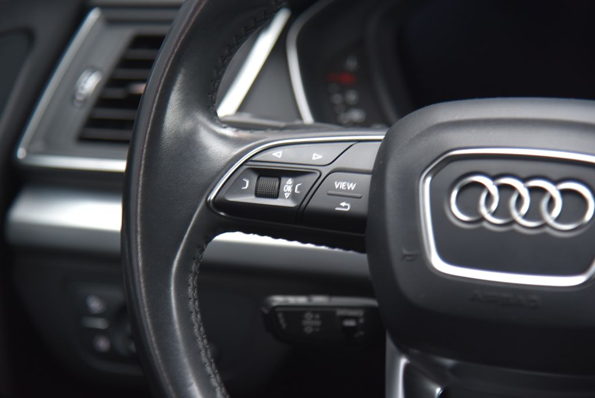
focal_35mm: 120
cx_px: 298
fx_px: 1984
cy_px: 199
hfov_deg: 17.1
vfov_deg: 11.4
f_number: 4
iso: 500
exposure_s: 1/13
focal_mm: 120
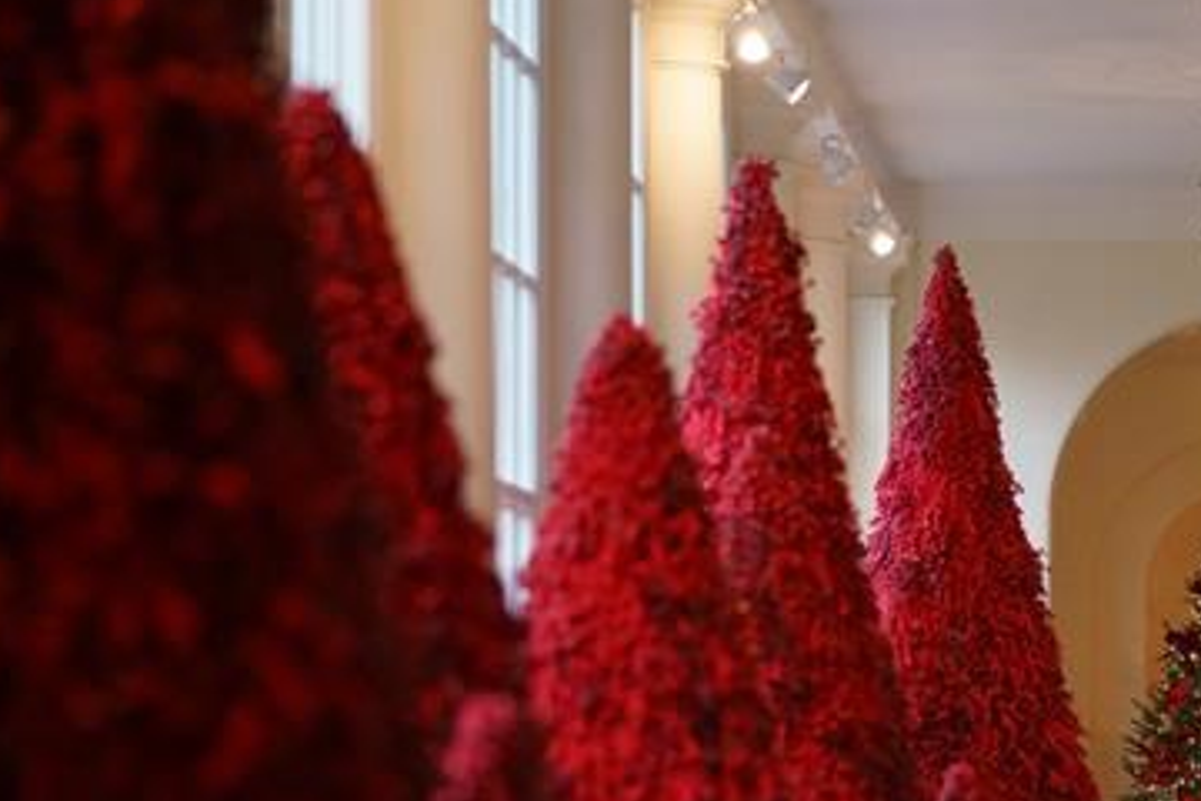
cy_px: 696
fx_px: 6138
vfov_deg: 7.4
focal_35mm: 184
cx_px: 961
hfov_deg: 11.1
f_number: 2.8
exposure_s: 1/500
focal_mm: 102
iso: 6400
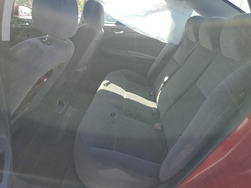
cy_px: 94
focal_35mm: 26
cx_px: 126
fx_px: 189
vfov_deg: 53.1
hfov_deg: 67.3
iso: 50
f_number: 1.5
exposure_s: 1/588
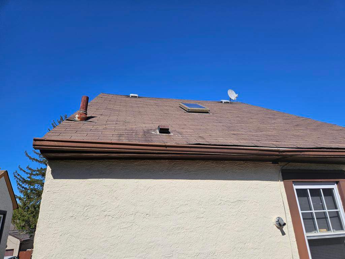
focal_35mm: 23
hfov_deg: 73.9
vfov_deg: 58.9
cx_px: 172
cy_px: 130
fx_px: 229
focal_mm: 5.4
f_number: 1.8
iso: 25
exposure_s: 1/3372
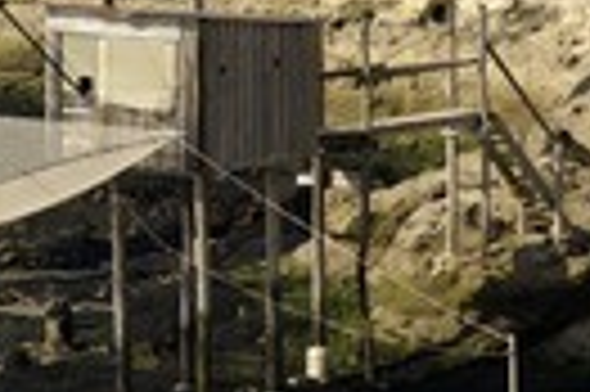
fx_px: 12604
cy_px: 63
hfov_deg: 2.7
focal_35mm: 770
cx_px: -309
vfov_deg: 1.8
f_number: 6
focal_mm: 160
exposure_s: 1/320
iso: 100
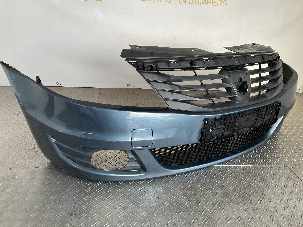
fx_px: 254
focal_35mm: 29
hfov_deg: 61.7
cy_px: 114
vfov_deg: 48.2
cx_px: 152
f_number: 1.8
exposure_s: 1/60
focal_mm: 3
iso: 50
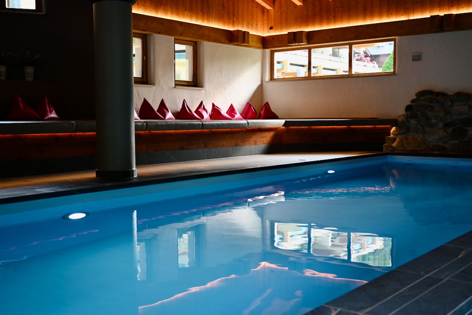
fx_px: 551
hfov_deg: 46.4
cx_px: 236
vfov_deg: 31.9
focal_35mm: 42
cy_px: 158
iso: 400
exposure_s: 1/160
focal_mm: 28
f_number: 2.8
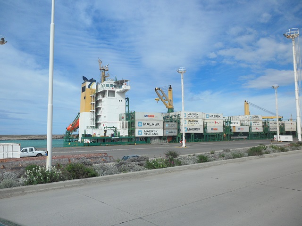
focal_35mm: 27
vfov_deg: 51.4
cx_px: 151
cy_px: 113
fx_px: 236
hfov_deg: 65.3
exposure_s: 1/250
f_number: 8.9
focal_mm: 4.9
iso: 80
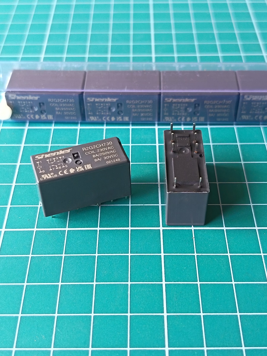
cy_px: 178
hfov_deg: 30.3
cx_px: 134
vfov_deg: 39.7
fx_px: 494
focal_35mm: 48
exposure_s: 1/100
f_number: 1.75
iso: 344
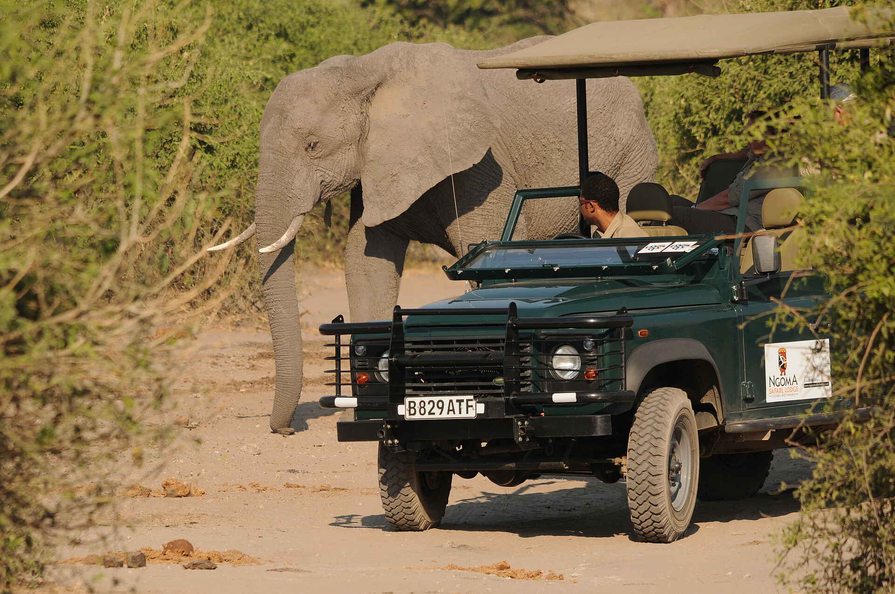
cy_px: 297
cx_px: 448
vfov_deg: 3.4
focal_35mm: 405
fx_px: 10056
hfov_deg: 5.1
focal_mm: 270
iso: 200
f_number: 7.1
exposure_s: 1/800
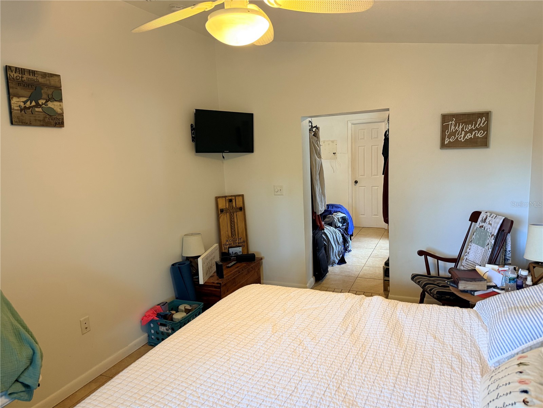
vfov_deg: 56.8
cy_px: 204
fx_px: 376
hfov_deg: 71.6
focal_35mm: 24
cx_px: 272
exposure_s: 1/60
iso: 320
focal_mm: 6.76
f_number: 1.78
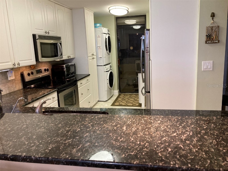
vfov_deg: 49.7
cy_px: 86
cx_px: 114
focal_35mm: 28
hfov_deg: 63.4
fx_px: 184
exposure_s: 1/60
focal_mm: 3.99
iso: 160
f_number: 1.8
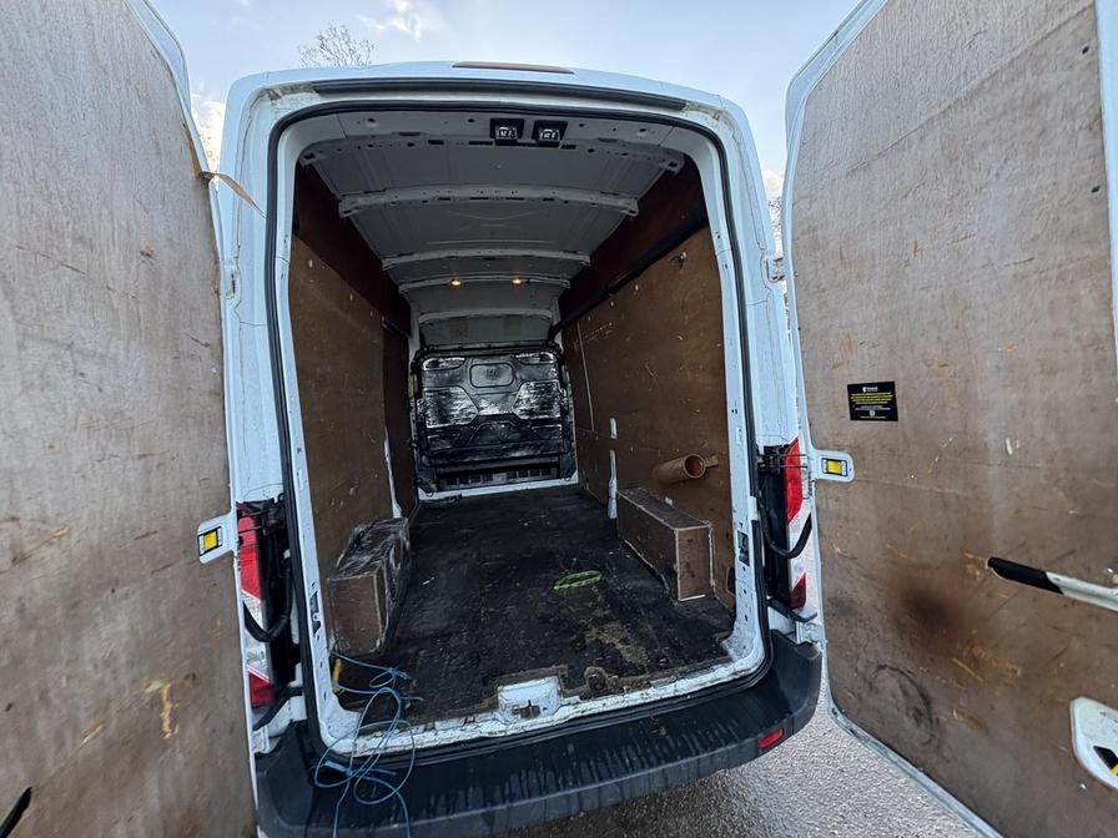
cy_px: 419
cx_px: 559
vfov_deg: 85.7
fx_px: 452
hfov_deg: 102.1
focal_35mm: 14
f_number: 2.2
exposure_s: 1/99
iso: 125
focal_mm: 2.22
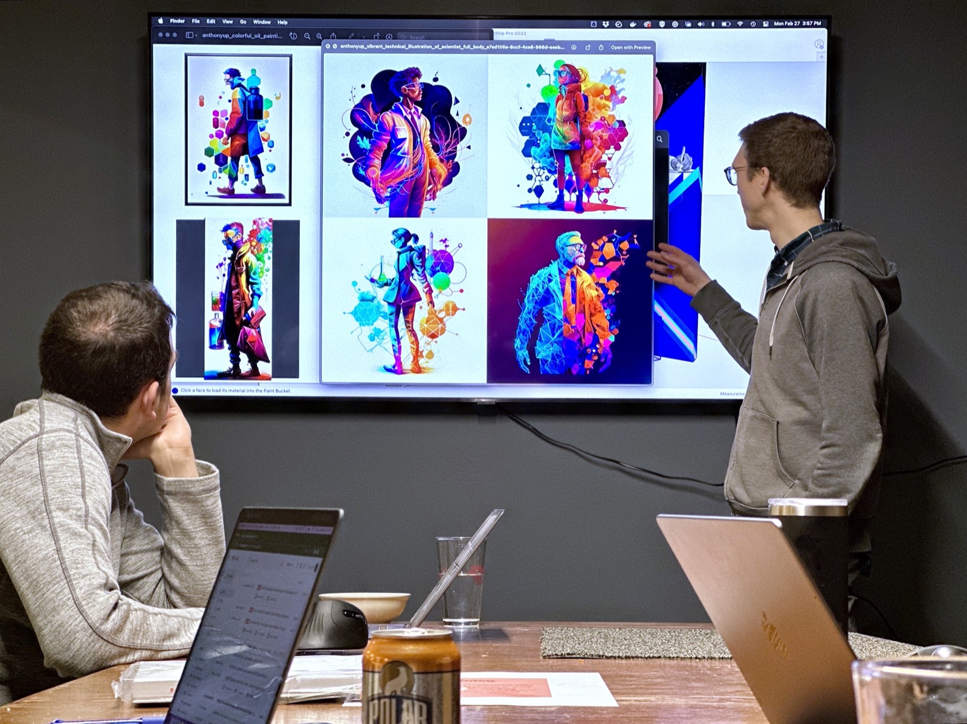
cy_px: 362
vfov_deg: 19.1
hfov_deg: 25.3
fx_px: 2150
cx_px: 484
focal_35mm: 77
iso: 125
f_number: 2.8
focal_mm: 9
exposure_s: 1/40
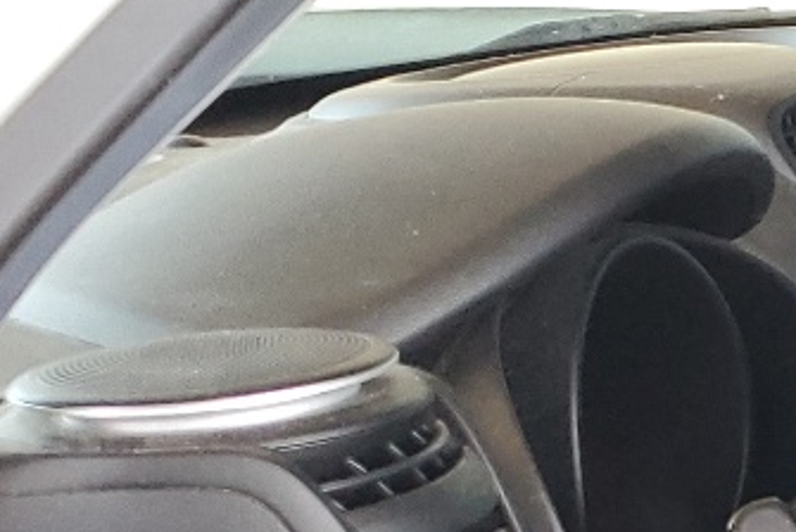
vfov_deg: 10.2
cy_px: 898
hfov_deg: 13.8
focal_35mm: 129
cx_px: 1521
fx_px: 2855
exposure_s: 1/60.2
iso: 125
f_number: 1.5
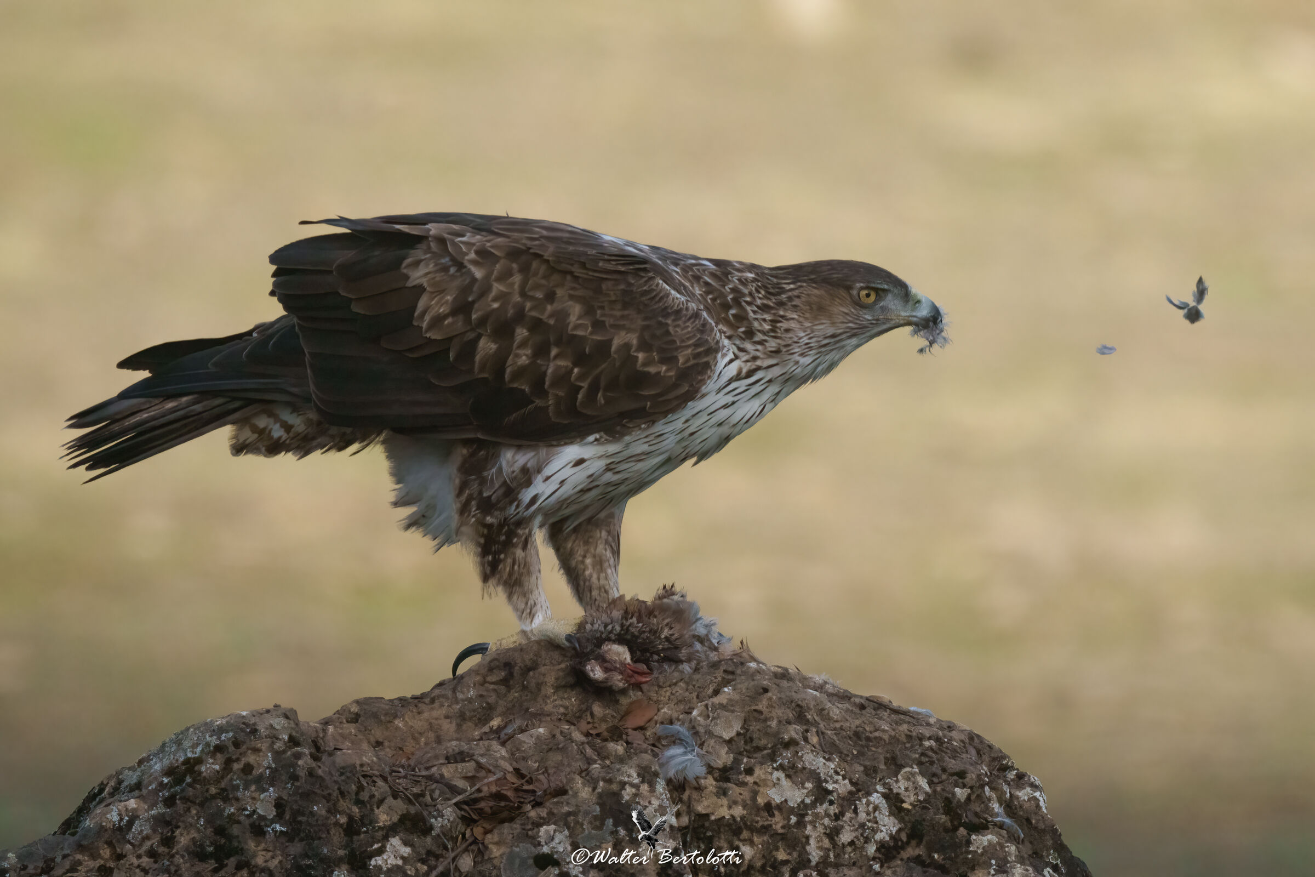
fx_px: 21915
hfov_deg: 3.4
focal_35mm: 600
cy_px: 438
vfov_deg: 2.3
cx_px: 658
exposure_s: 1/1600
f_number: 9
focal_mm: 600
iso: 4000
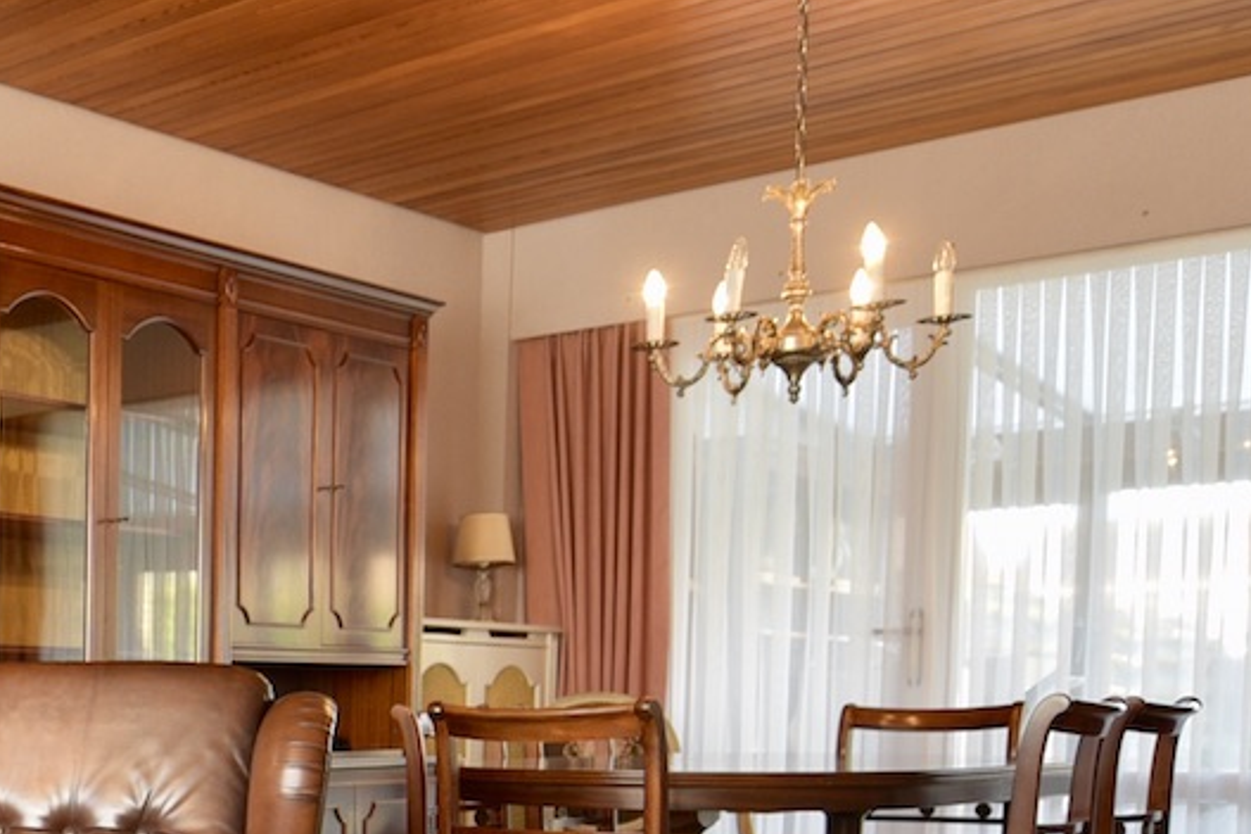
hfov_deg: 30.7
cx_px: -370
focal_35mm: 51
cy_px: 803
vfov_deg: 25.4
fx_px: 1772
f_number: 2.8
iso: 200
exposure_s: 1/40
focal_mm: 14
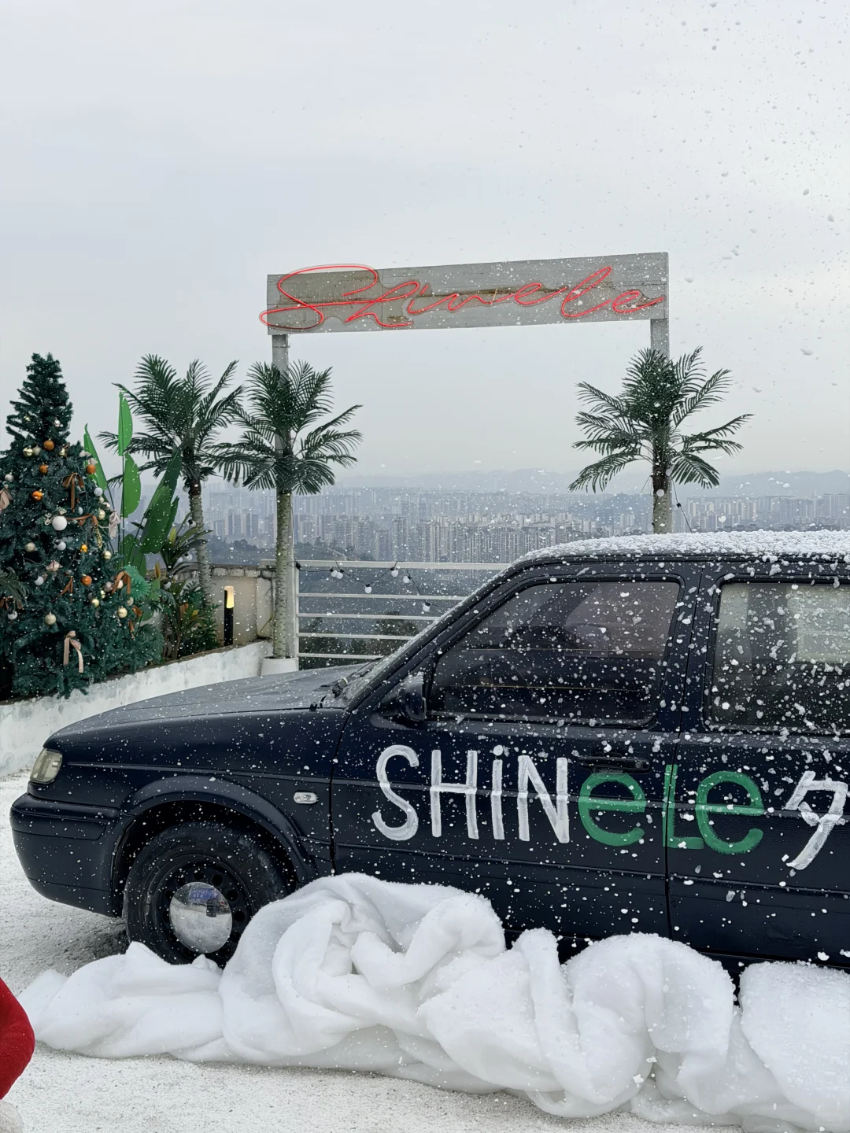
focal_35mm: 48
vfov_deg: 39.7
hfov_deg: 30.3
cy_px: 566
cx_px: 425
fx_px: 1572
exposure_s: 1/2088
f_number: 1.78
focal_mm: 6.76
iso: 64
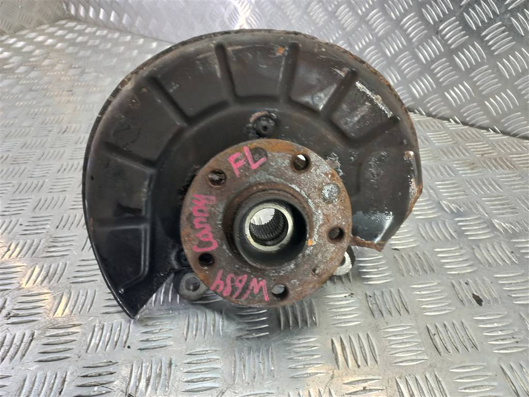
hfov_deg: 69.4
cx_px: 264
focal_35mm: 25
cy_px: 198
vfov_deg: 54.9
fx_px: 382
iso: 125
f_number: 1.8
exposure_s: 1/50
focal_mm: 4.6
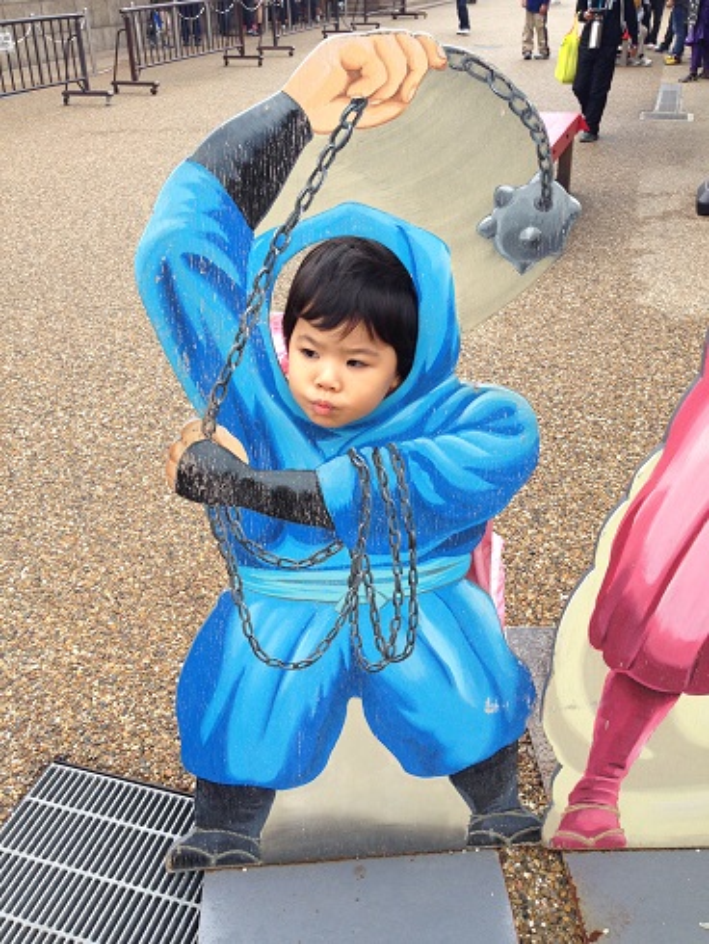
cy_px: 472
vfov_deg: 55.3
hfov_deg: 43.0
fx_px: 900
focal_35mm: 33
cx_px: 354
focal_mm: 4.12
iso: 50
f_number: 2.4
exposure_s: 1/191
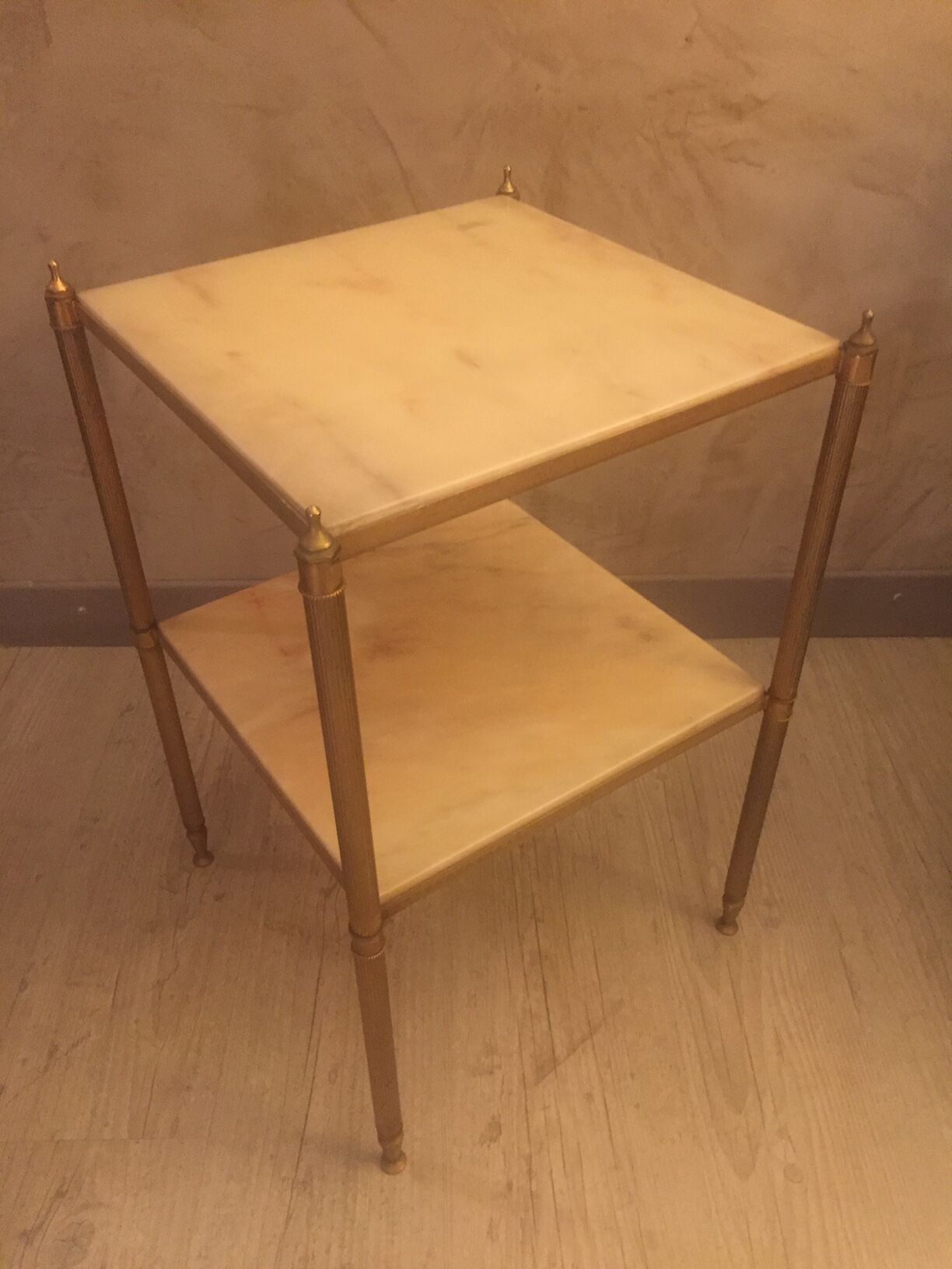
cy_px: 634
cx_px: 476
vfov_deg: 61.7
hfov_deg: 48.2
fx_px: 1063
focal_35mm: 29
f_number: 2.2
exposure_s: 1/20
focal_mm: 4.15
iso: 250
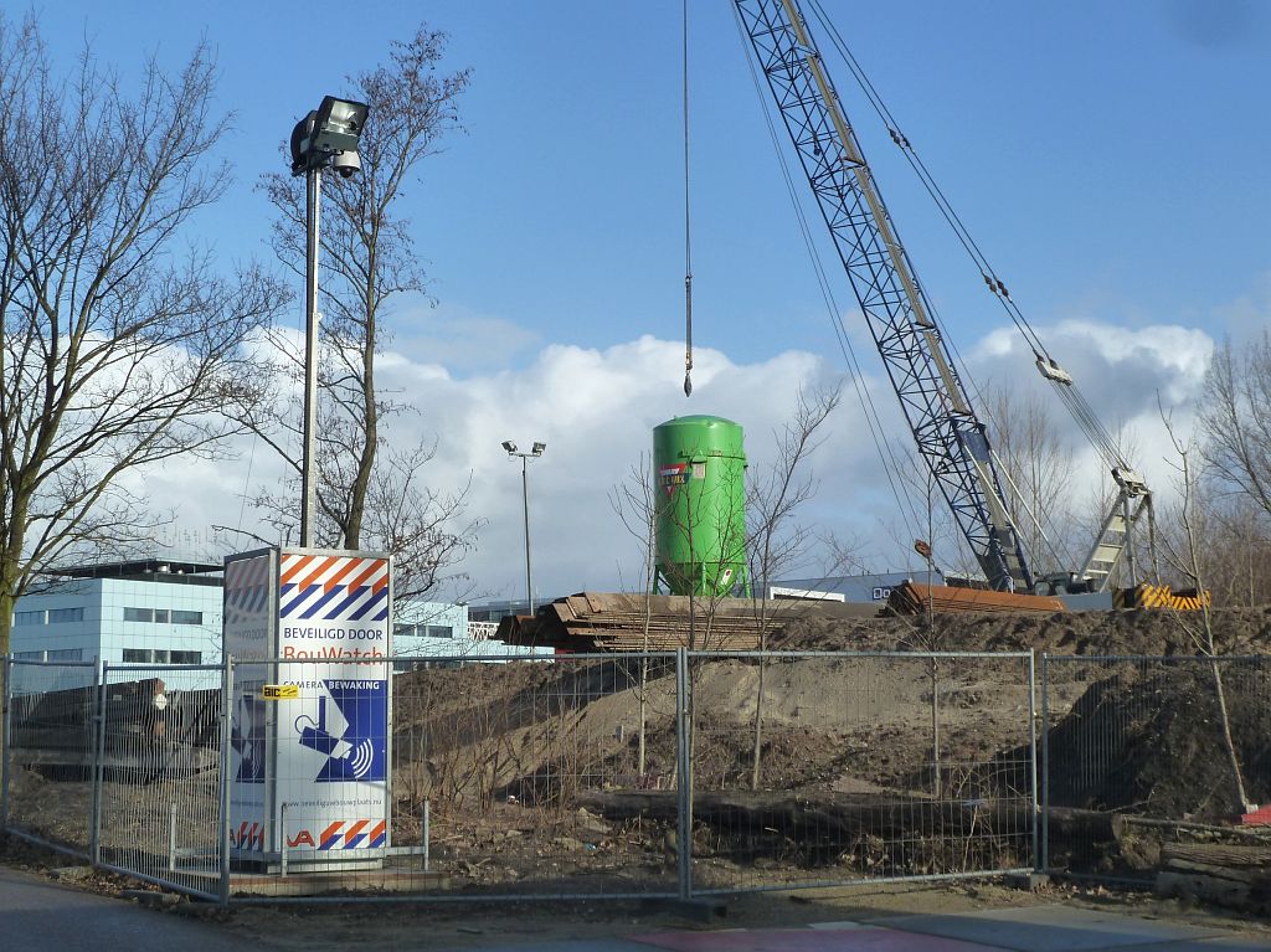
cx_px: 636
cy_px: 476
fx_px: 1908
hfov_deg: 36.8
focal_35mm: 52
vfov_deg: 28.0
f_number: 4.5
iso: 125
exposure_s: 1/500
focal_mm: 8.5
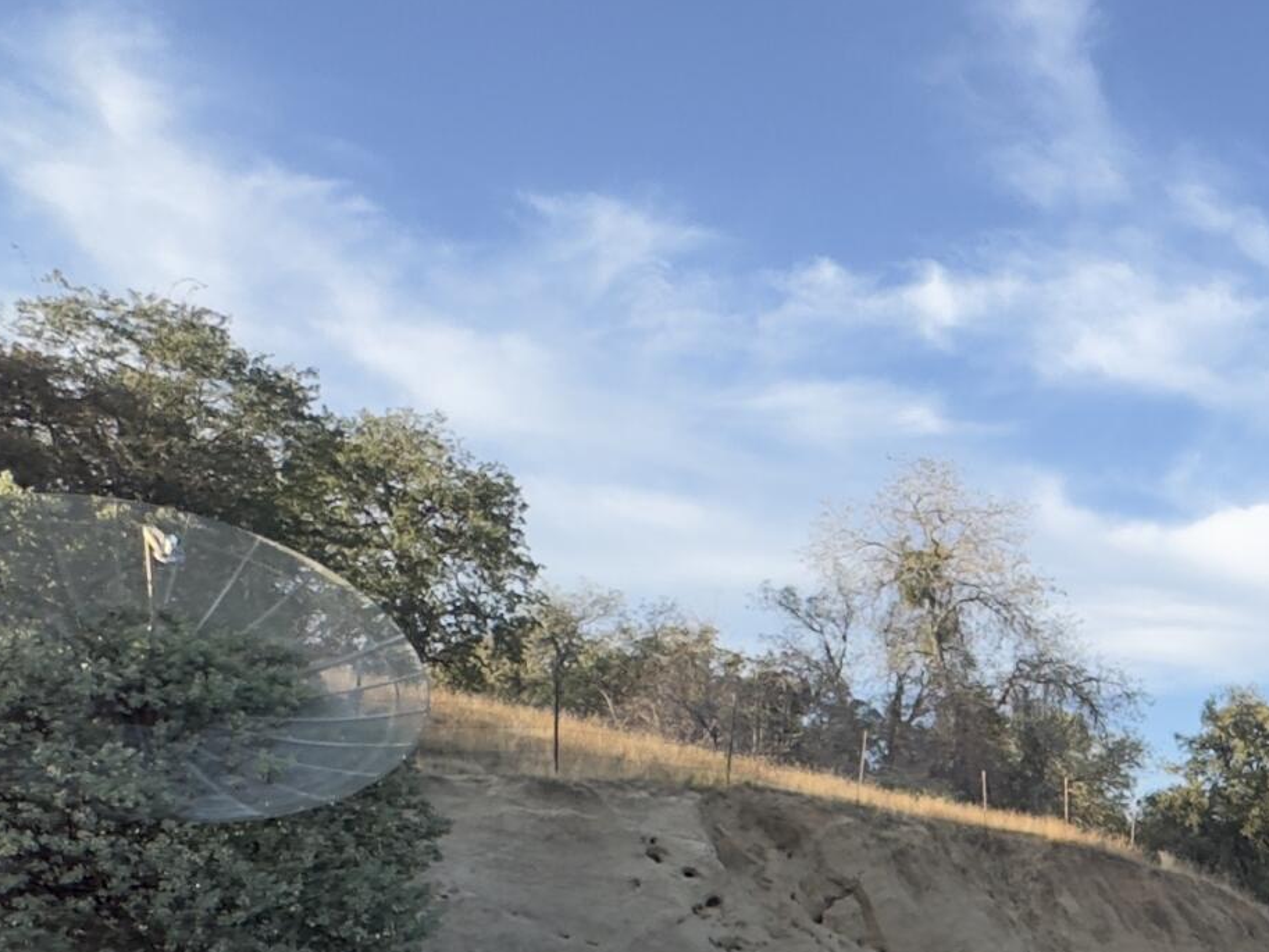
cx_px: 1626
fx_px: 1687
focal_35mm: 46
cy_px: 869
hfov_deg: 32.0
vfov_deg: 30.1
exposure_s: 1/569
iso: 40
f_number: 2.2
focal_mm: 2.22
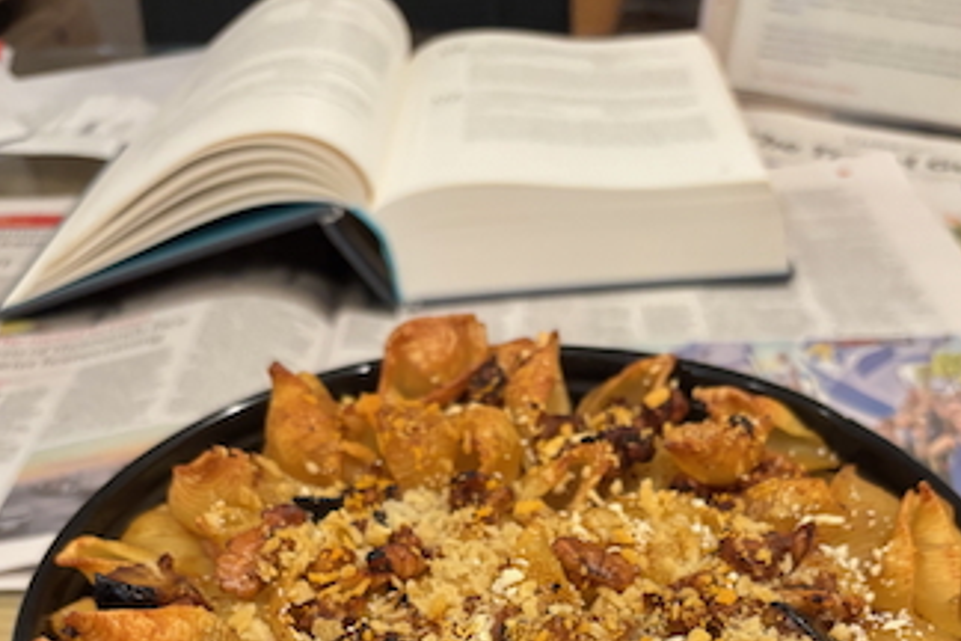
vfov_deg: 28.7
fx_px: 1121
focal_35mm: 42
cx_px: 519
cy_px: 715
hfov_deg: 46.4
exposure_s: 1/59
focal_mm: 5.96
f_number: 1.6
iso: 500
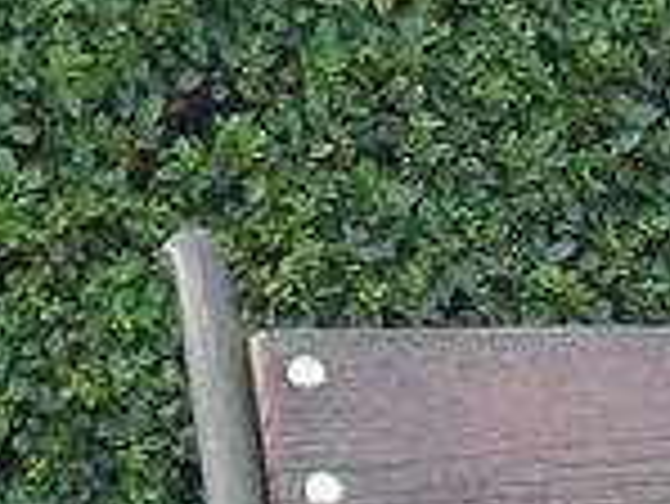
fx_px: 4668
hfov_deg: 7.8
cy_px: 891
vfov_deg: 6.1
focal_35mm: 241
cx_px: 1434
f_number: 2.8
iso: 100
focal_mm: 6.2
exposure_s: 1/90
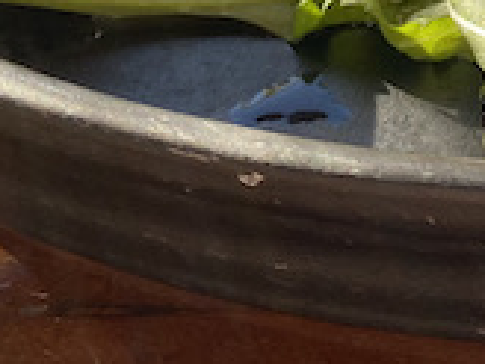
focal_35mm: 127
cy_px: -423
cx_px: 778
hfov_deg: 14.3
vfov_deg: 10.5
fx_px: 1779
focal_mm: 4.25
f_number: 1.8
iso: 32
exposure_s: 1/460
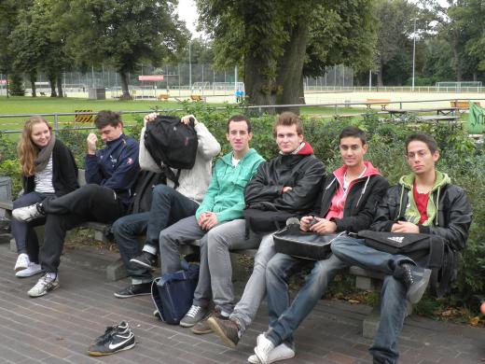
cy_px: 182
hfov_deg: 36.2
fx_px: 743
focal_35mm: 53
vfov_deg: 27.5
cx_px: 242
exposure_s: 1/80
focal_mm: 9.6
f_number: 4.8
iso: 64
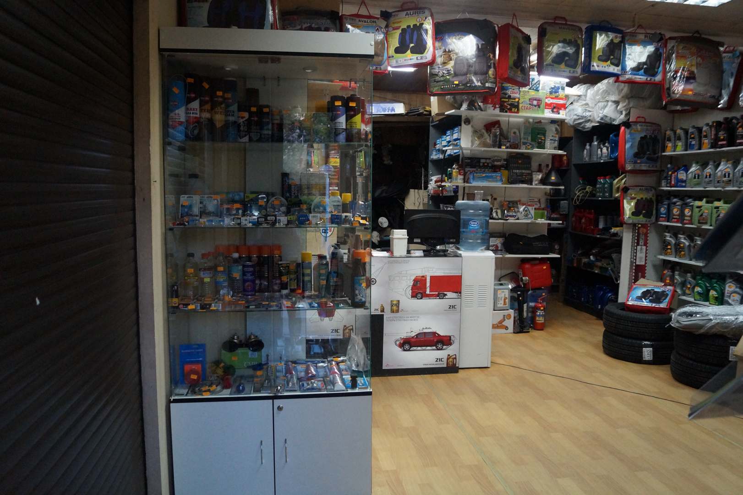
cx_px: 372
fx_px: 557
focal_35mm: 27
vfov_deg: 47.9
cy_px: 248
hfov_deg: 67.4
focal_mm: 18
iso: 3200
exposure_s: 1/160
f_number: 3.5
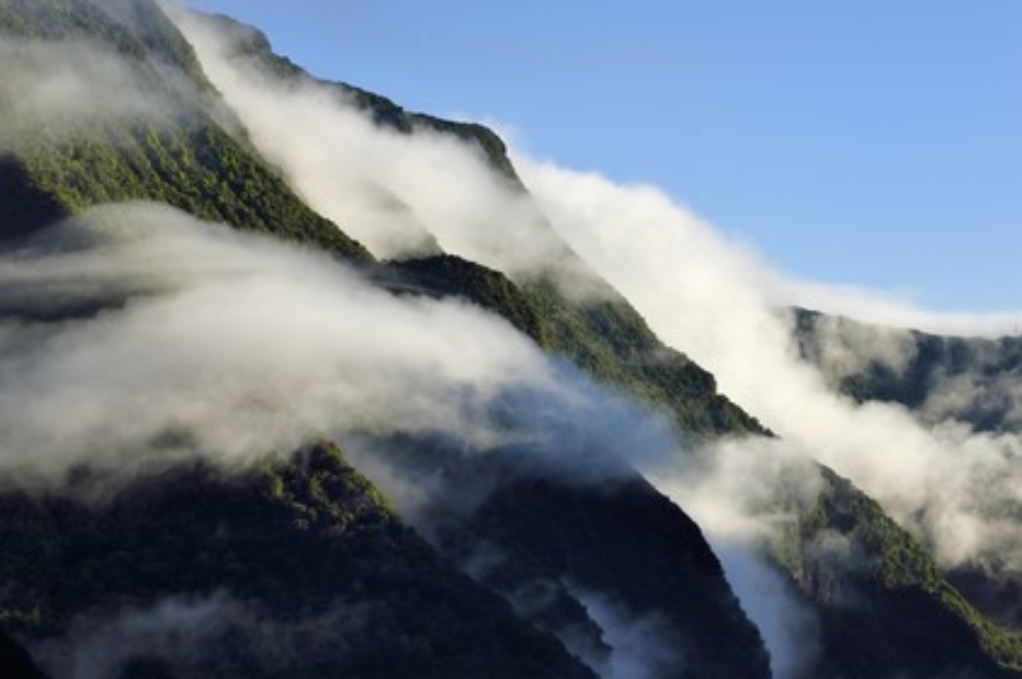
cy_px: 340
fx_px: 4113
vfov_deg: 9.4
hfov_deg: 14.2
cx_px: 511
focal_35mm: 145
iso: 200
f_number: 14
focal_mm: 145
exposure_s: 1/250
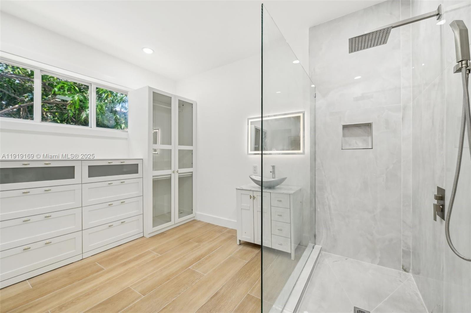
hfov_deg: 104.3
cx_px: 236
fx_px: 183
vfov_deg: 81.1
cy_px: 156
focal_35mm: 14
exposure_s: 1/13
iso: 100
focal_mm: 14
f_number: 8
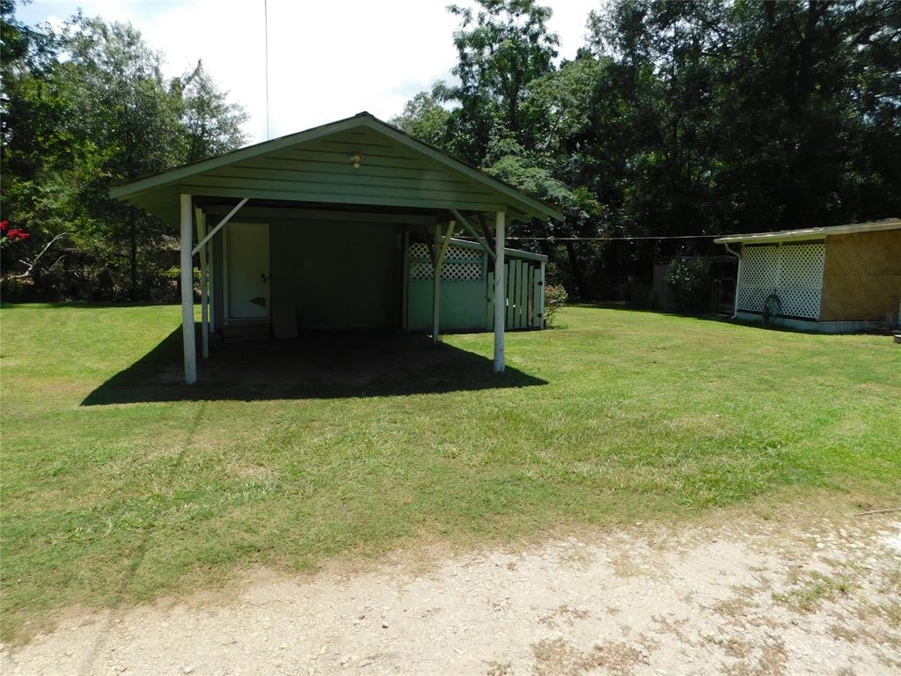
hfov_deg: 73.9
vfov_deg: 58.9
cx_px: 450
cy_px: 338
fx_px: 599
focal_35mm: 23
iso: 125
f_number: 3
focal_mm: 4
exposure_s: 1/1250
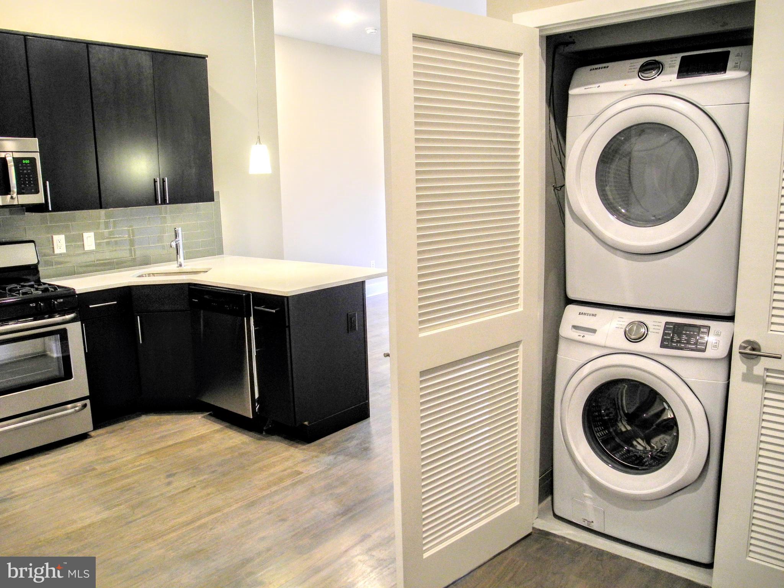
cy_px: 294
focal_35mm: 21
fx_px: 476
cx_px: 392
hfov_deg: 79.0
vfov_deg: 63.4
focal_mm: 4.5
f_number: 2.8
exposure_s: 1/30
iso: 331
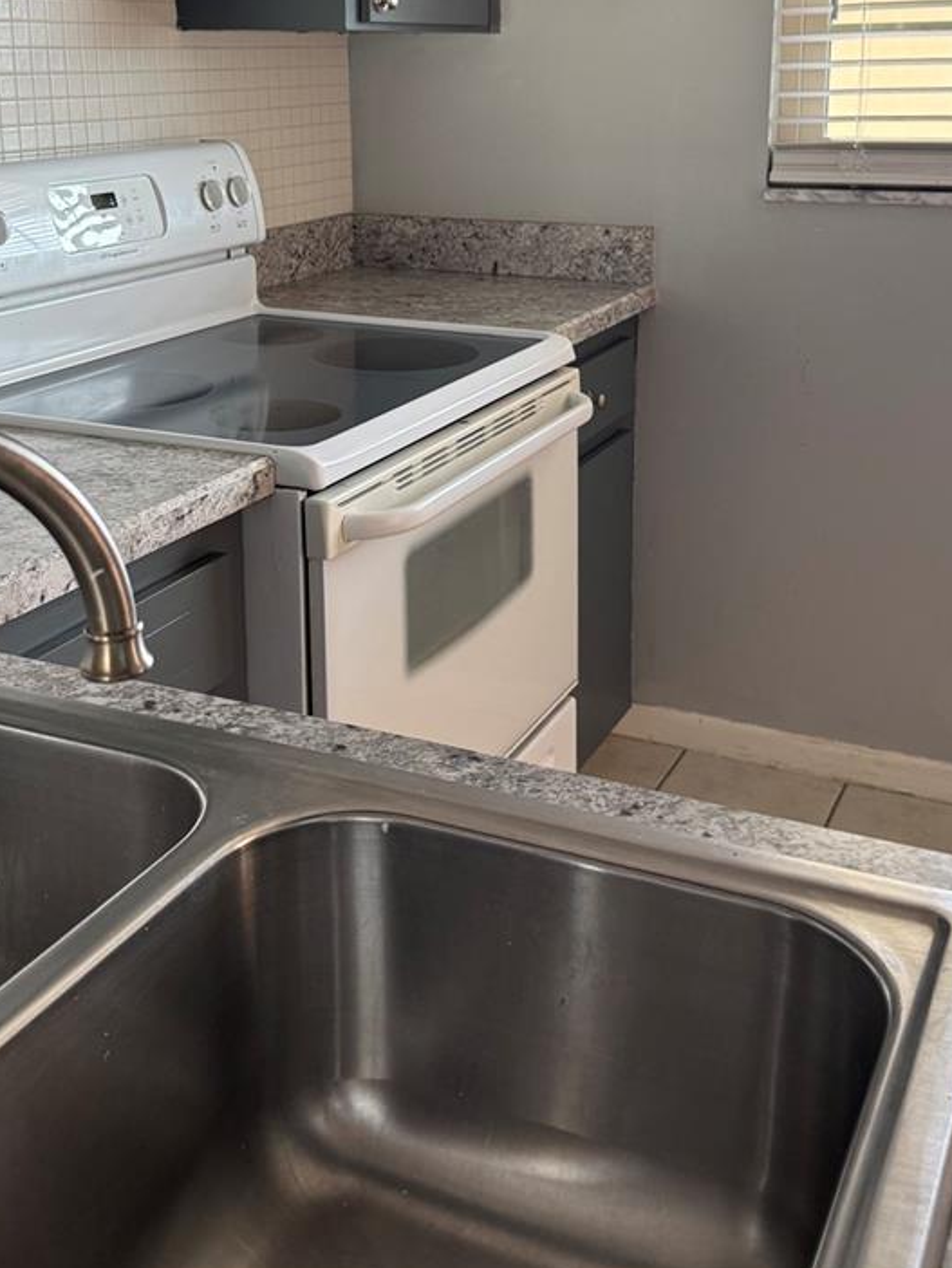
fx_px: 1503
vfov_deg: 44.6
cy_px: 354
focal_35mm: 41
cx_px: 486
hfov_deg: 35.2
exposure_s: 1/121
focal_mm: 6.76
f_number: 1.78
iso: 160
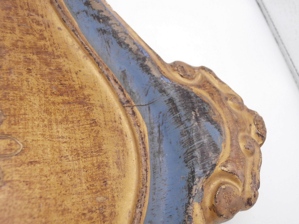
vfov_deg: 37.7
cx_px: 150
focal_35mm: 38
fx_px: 328
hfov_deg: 49.0
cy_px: 112
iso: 200
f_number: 3.9
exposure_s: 1/320
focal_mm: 6.67
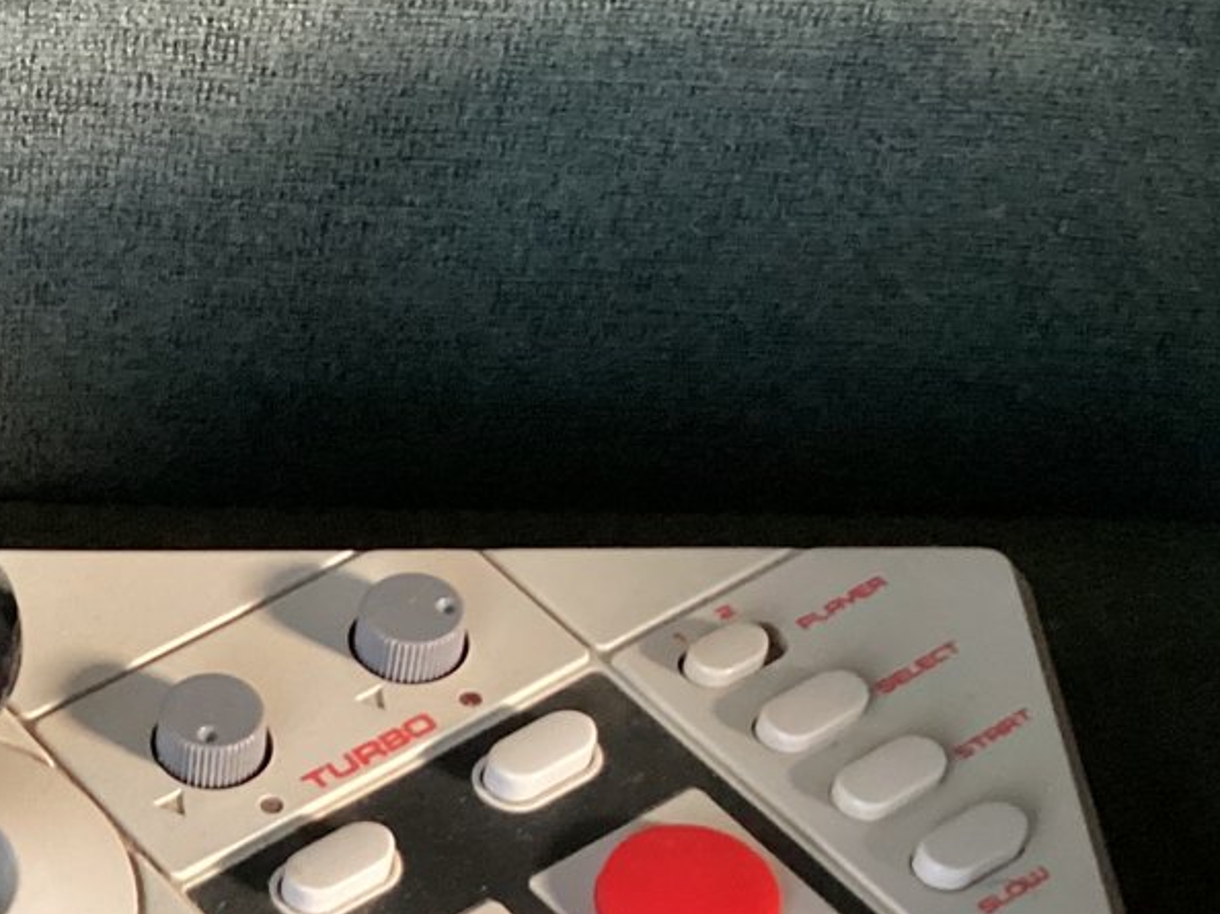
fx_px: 2783
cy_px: 1055
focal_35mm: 79
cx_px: -182
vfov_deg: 17.9
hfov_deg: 23.0
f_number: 2.4
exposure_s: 1/40
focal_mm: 3.3
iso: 250
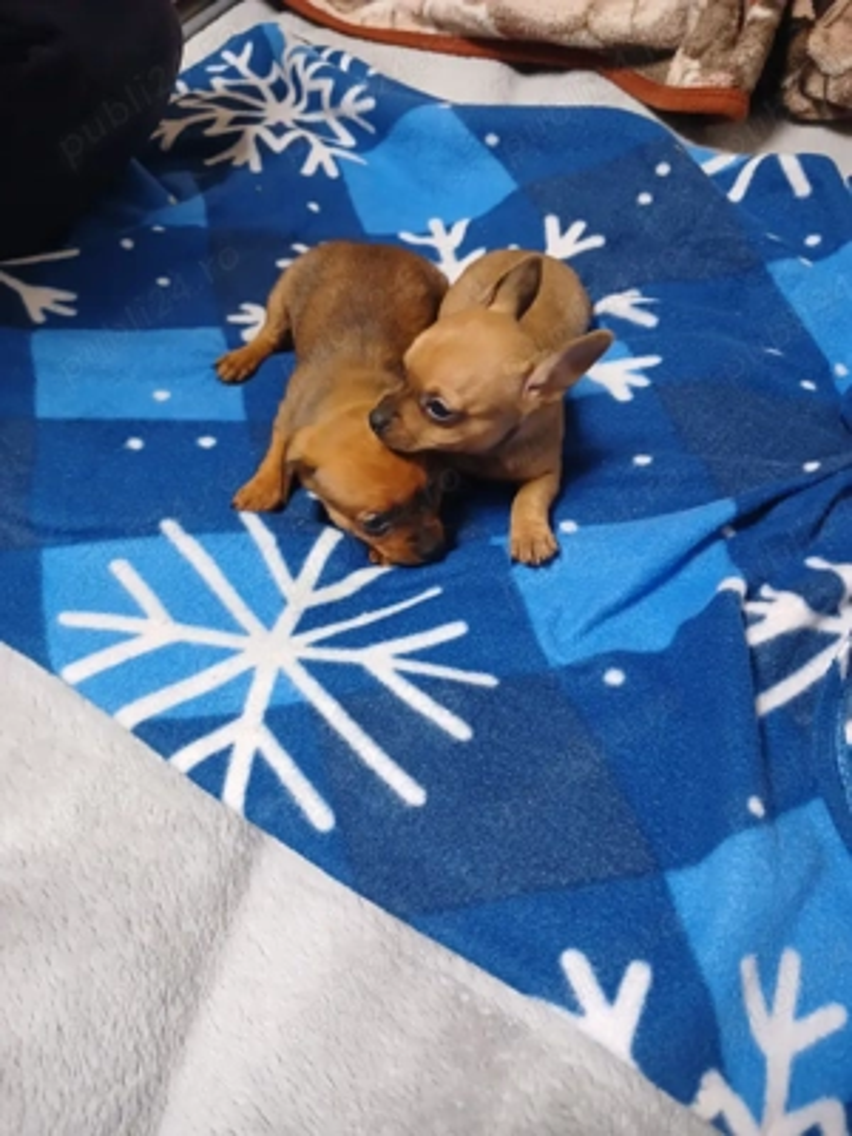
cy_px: 568
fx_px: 886
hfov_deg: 51.4
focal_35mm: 27
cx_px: 426
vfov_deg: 65.3
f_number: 1.8
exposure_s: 1/50
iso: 250
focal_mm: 4
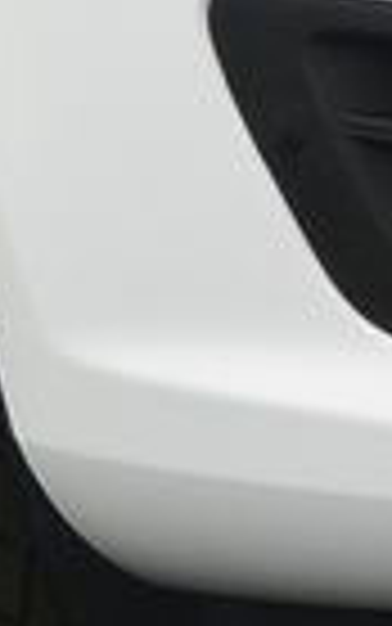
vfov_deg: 9.7
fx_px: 3603
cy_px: -268
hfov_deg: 6.2
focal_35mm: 211
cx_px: 122
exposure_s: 1/250
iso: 160
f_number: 7.1
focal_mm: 10.7
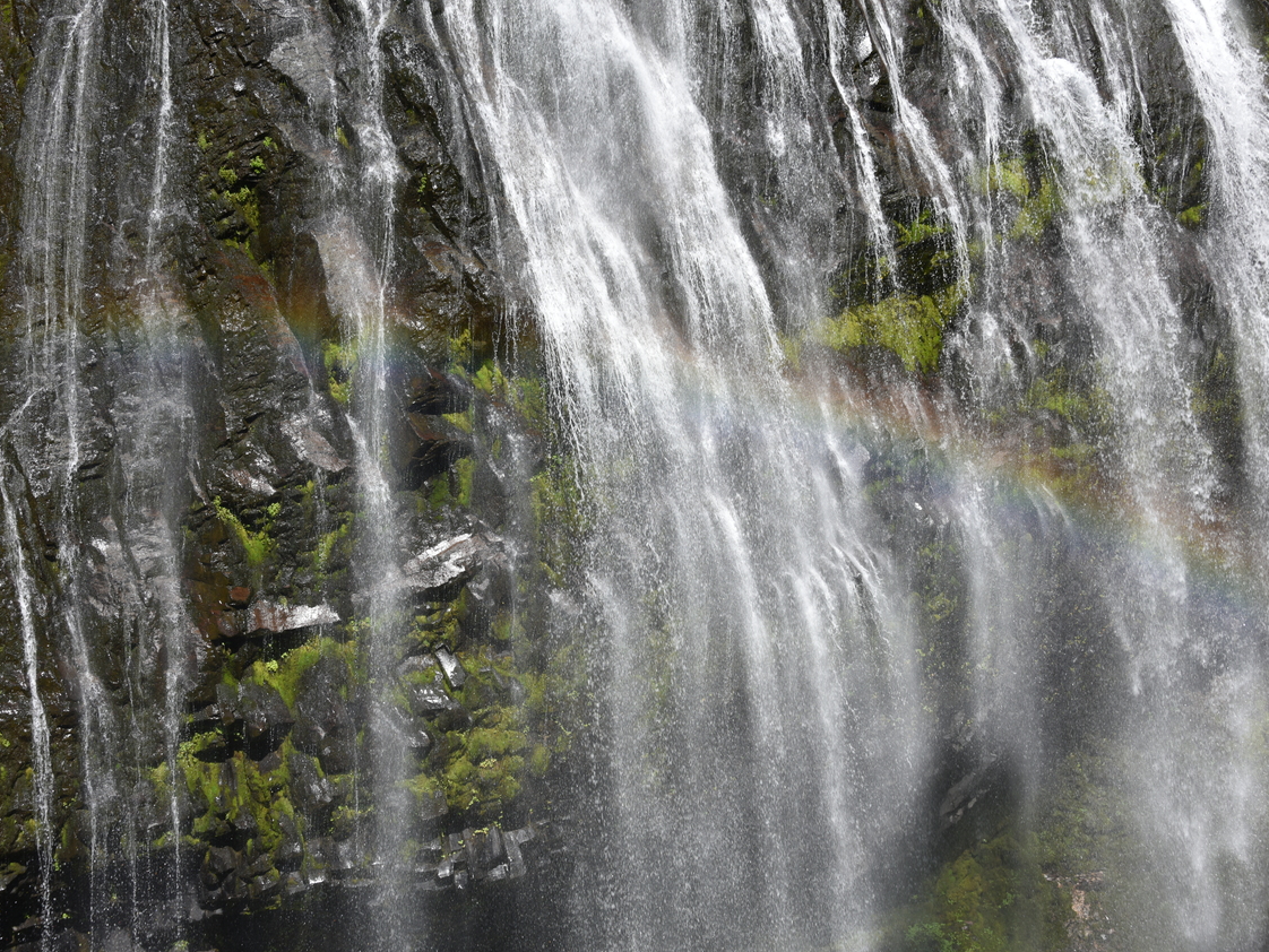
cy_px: 478
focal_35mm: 68
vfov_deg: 21.6
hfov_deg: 28.5
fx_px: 2493
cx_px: 687
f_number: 8
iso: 100
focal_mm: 62
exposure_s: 1/250
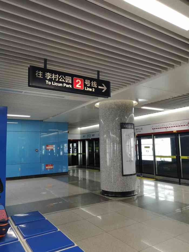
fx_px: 197
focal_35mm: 27
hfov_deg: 51.4
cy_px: 126
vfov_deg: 65.3
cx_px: 94
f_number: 1.8
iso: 125
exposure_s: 1/50
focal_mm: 3.95
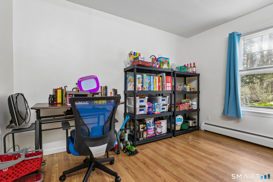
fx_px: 129
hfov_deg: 93.3
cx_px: 136
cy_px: 91
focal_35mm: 17
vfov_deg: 70.4
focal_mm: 17
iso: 400
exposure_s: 1/5
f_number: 11
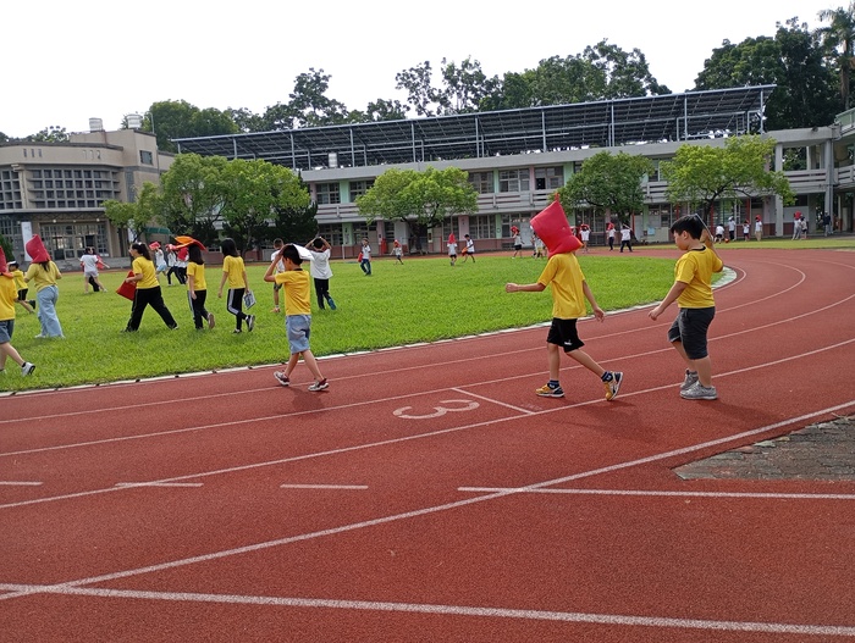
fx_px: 693
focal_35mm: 28
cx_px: 428
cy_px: 322
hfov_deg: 63.4
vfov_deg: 49.9
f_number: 1.8
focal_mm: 4.27
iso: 102
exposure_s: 1/348
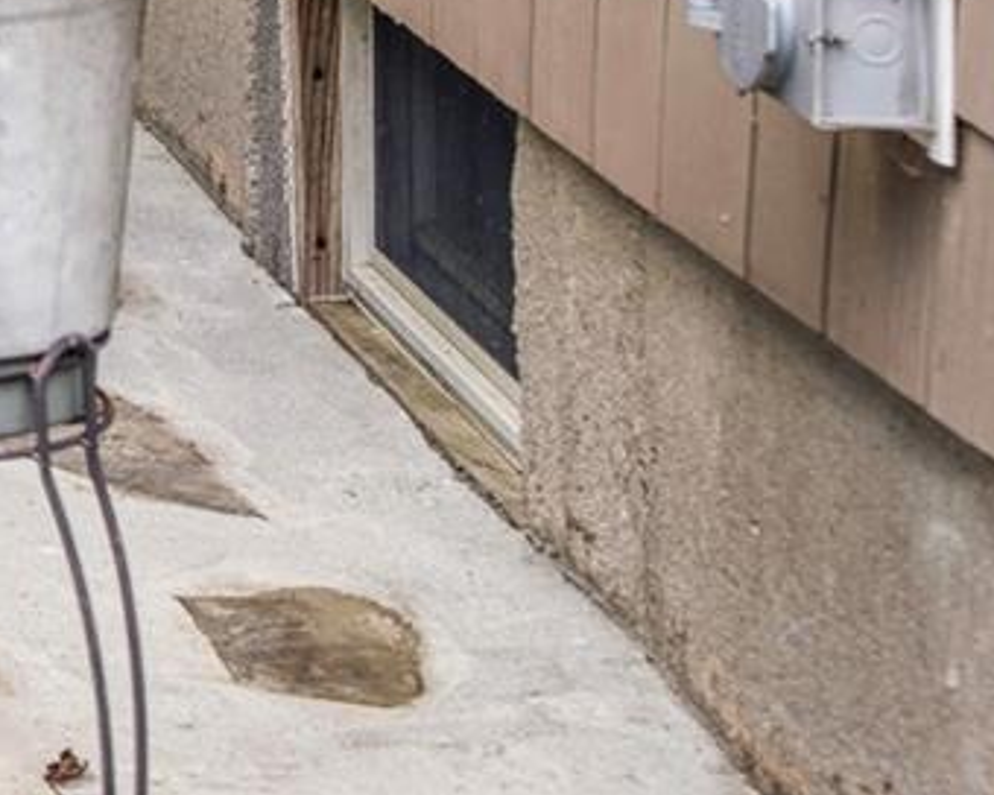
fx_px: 5825
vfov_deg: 7.3
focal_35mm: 198
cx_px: -1856
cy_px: -1089
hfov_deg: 8.4
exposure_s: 1/125
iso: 100
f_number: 5
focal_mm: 35
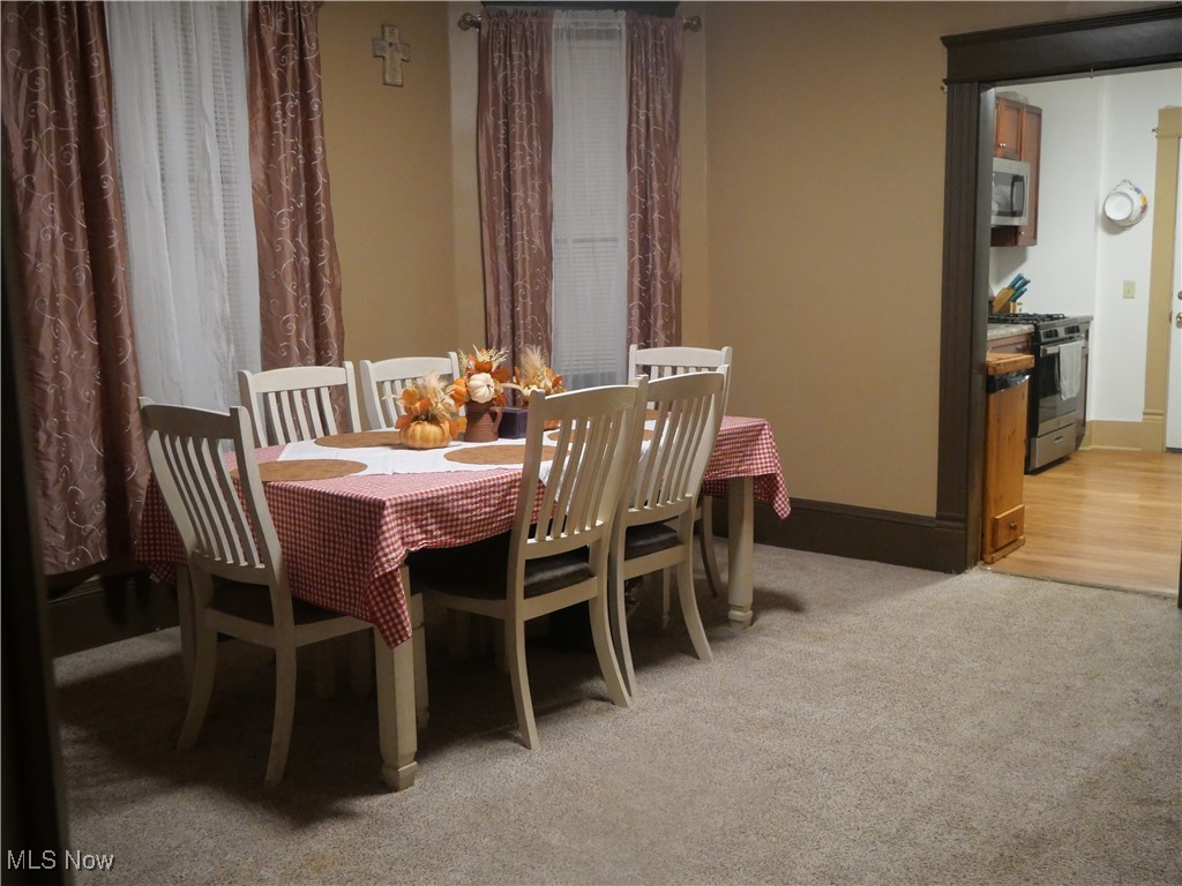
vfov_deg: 41.8
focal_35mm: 34
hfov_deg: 54.0
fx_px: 1161
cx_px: 591
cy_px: 443
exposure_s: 1/40
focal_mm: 17
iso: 3200
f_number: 3.8
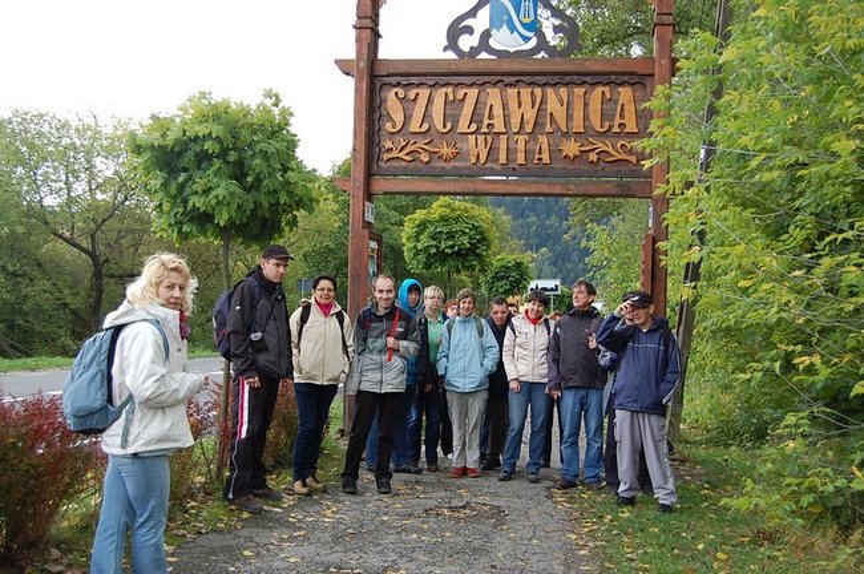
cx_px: 432
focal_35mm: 45
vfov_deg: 29.8
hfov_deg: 43.6
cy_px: 287
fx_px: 1079
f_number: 5.6
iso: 280
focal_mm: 30
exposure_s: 1/125
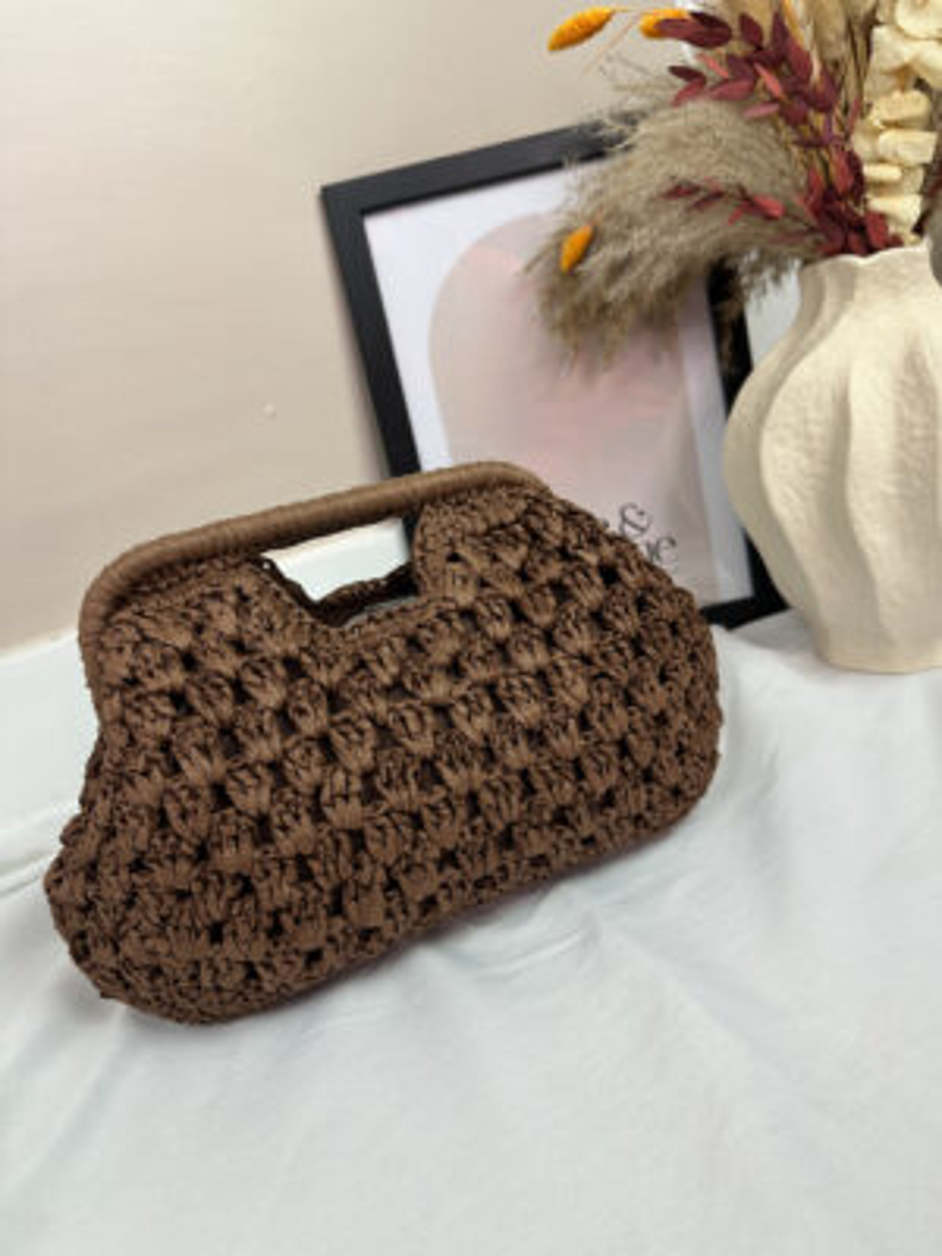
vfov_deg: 71.6
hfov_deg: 56.8
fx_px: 871
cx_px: 471
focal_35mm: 24
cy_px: 628
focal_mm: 6.86
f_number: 1.8
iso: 125
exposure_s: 1/100
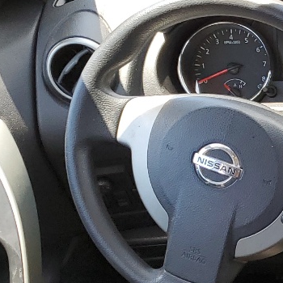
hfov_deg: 14.3
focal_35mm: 105
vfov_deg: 15.8
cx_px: 540
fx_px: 971
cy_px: 361
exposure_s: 1/233
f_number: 1.5
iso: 50
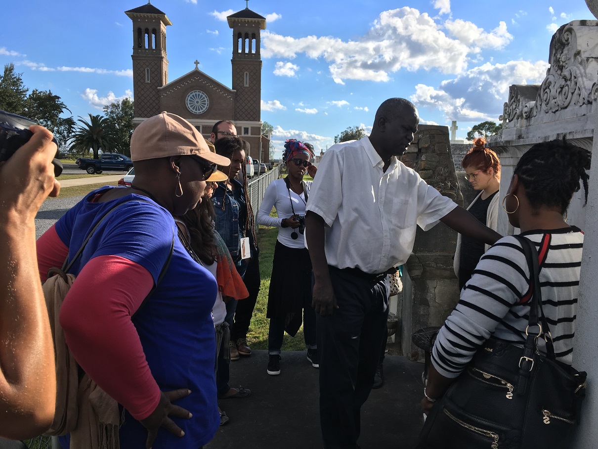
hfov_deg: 61.6
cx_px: 299
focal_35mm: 29
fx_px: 501
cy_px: 224
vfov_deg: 48.2
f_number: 2.2
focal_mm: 4.15
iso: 25
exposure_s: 1/1399
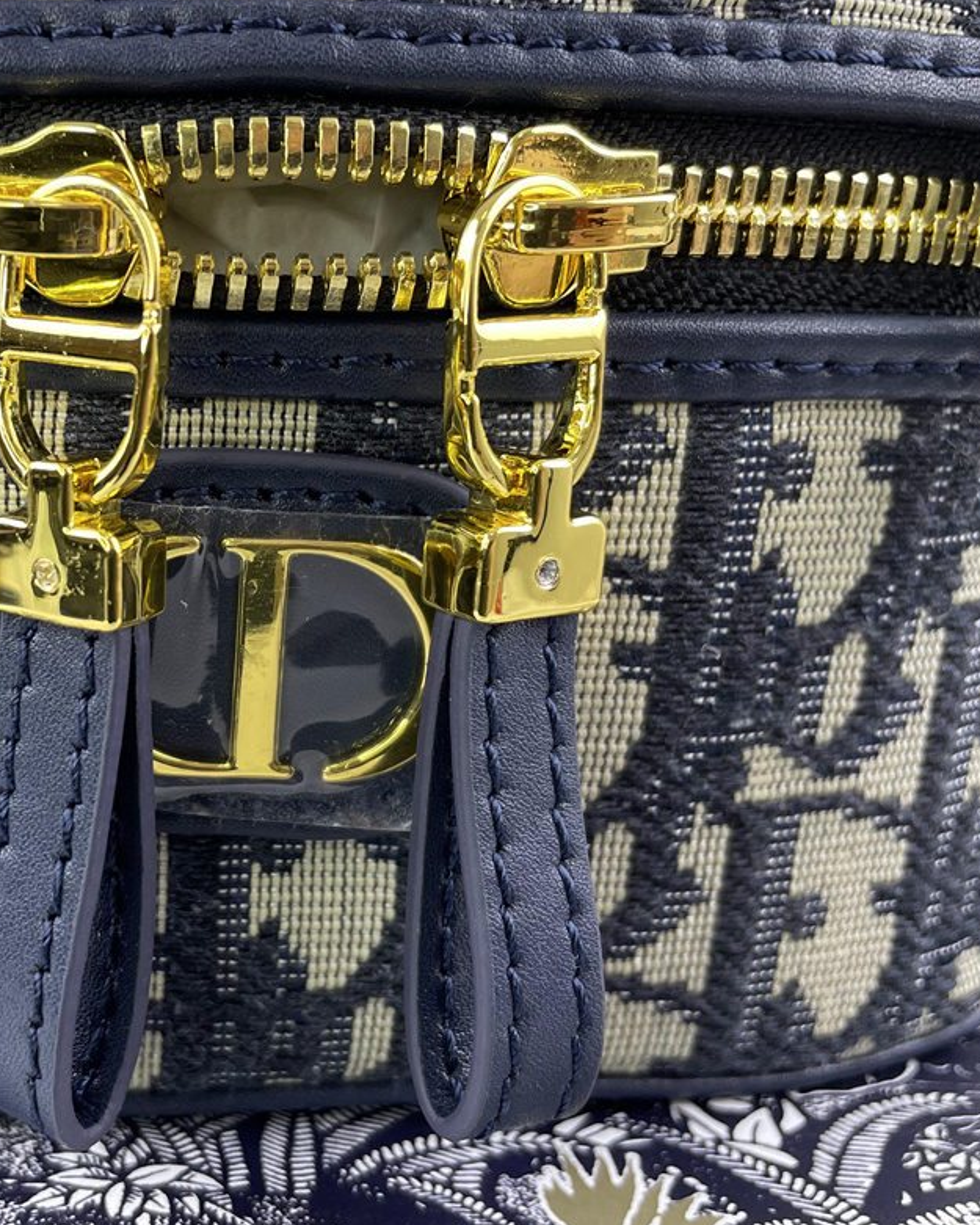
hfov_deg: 36.4
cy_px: 580
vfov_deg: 46.8
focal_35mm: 39
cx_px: 138
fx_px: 1414
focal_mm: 4.2
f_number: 1.6
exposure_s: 1/100
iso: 64
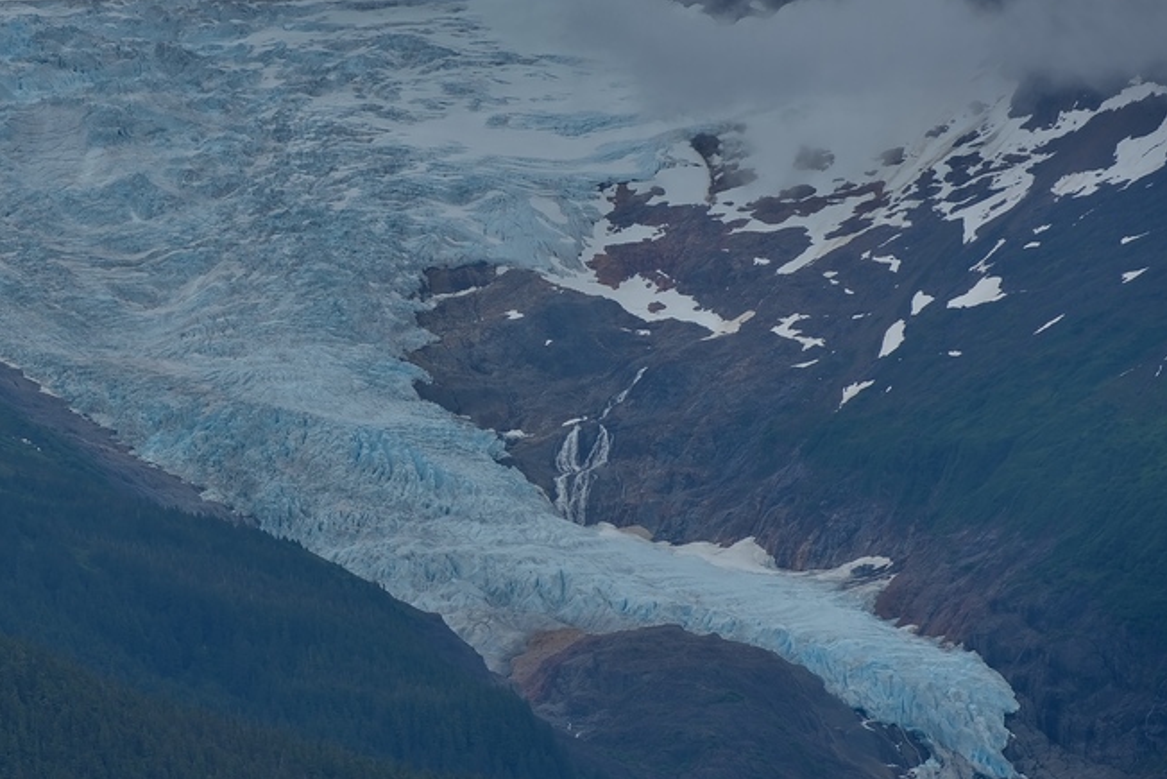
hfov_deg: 7.5
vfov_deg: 5.0
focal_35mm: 275
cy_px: 319
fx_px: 8916
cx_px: 304
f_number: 9
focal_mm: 140
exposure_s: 1/320
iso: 100
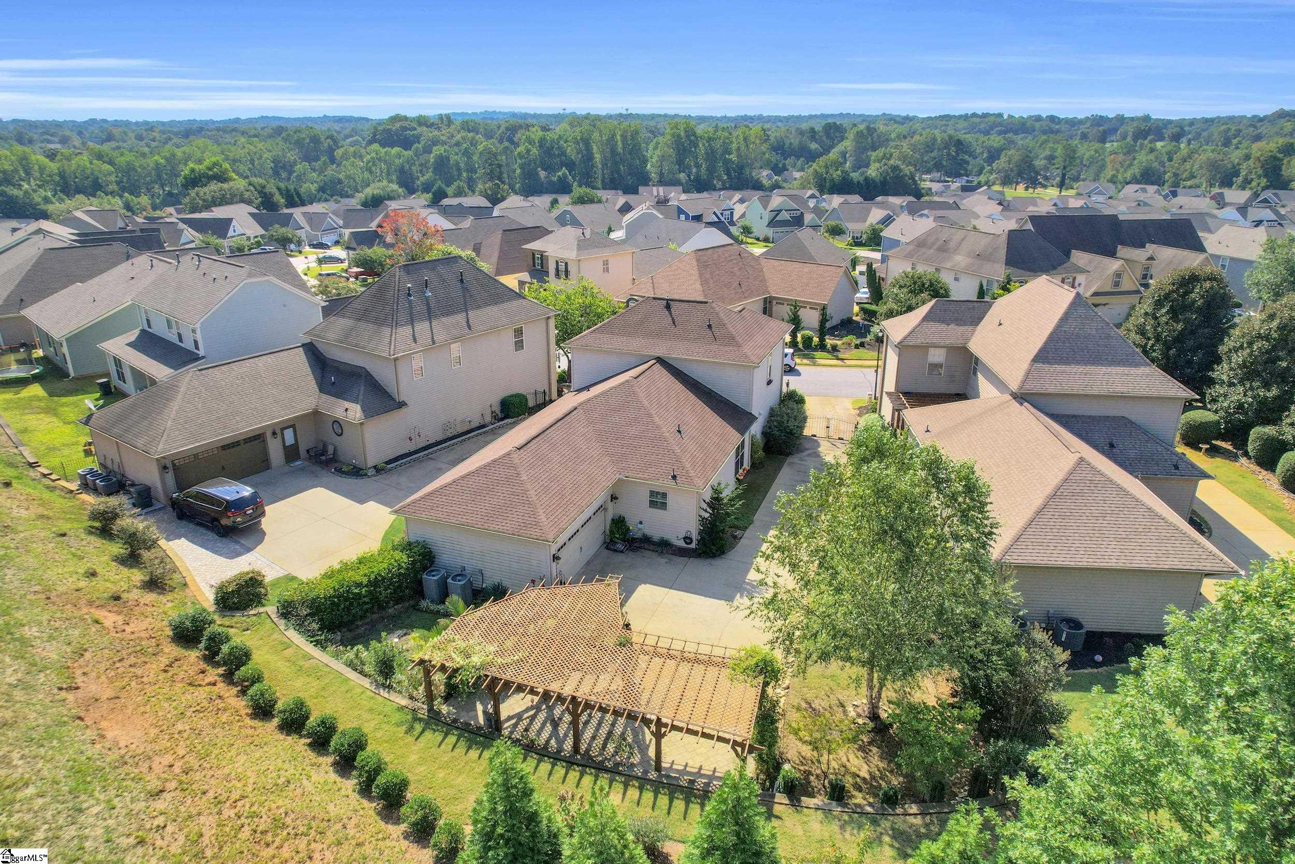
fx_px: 791
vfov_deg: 57.2
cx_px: 648
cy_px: 432
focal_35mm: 22
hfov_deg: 78.6
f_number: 2.8
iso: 100
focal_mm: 8.38
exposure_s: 1/320
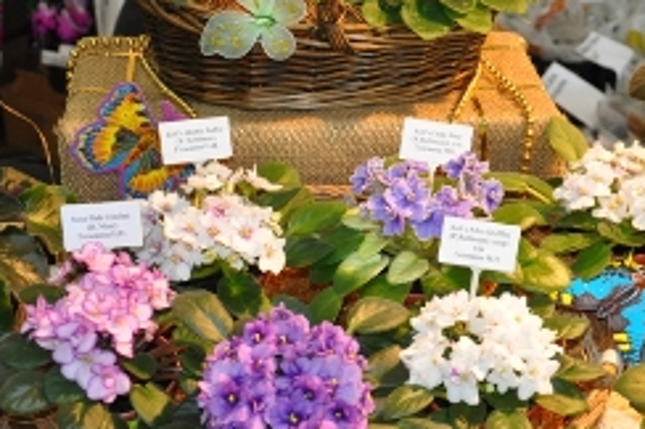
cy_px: 185
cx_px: 399
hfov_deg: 29.2
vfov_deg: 19.7
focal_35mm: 69
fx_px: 1233
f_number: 4
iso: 800
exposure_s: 1/60
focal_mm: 25
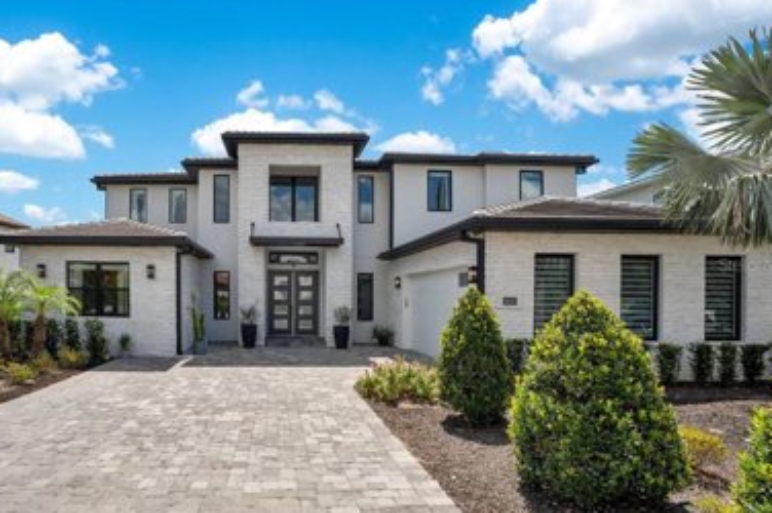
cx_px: 386
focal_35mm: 17
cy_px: 265
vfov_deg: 70.3
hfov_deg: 93.3
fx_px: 364
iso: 100
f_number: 10
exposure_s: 1/200
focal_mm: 16
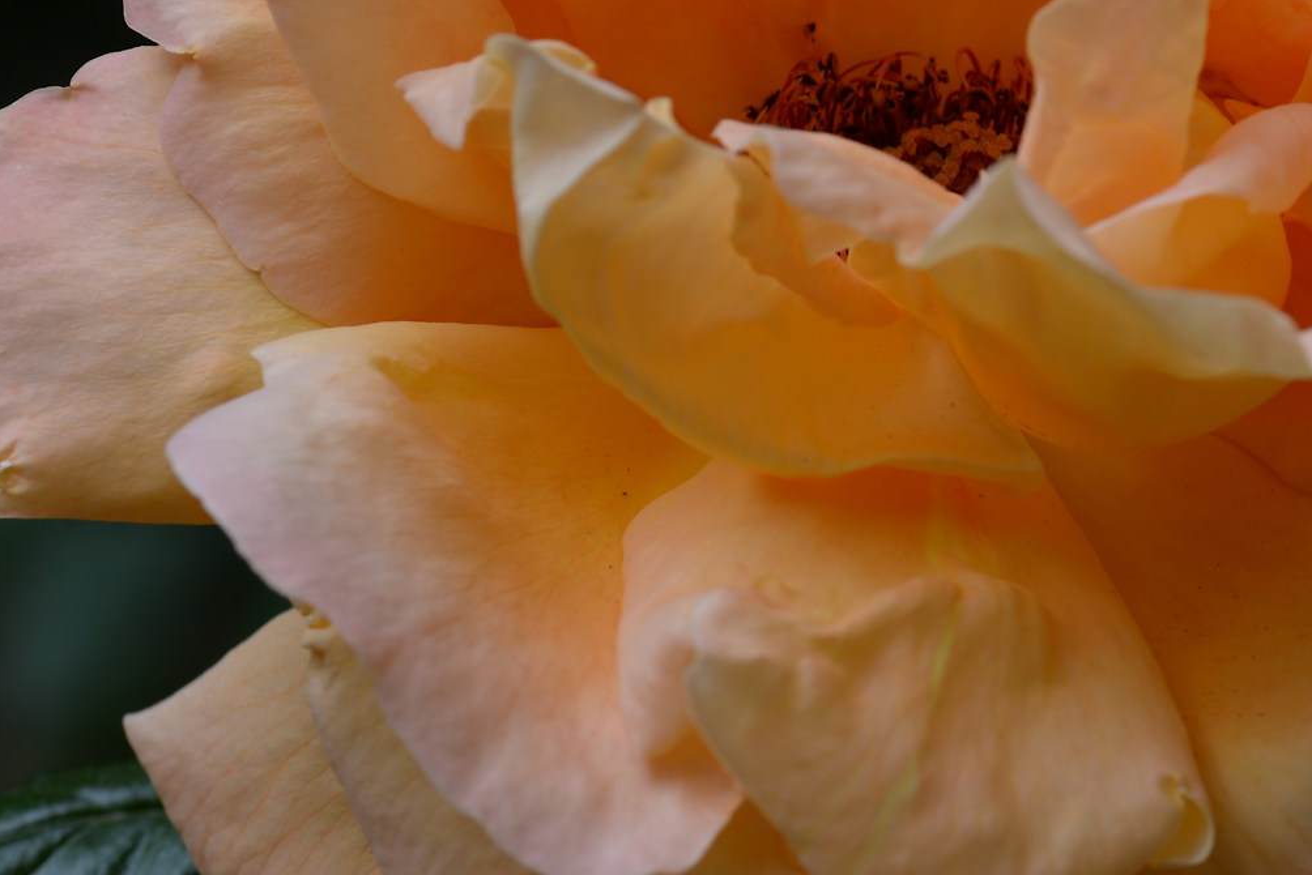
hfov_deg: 8.2
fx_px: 9150
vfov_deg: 5.5
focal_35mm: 251
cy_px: 333
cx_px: 958
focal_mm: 105
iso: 100
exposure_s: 1/100
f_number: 16
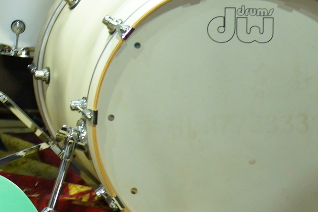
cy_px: -182
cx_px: -505
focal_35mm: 186
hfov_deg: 9.5
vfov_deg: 7.2
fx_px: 1643
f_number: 2.8
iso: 1600
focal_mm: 35
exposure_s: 1/160
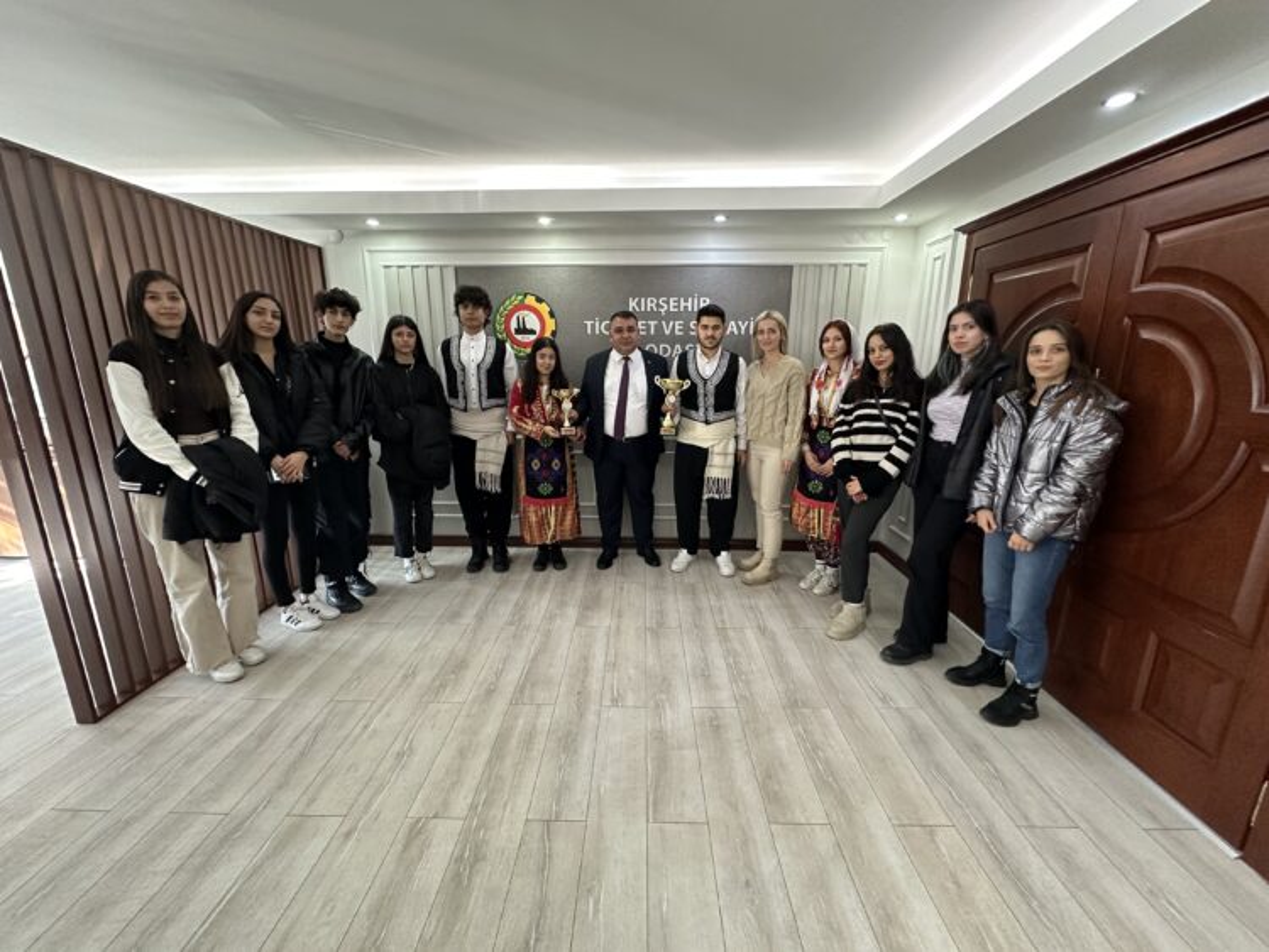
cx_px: 634
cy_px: 476
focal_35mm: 14
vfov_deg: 85.7
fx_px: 513
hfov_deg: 102.0
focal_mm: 2.22
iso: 320
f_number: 2.2
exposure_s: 1/50
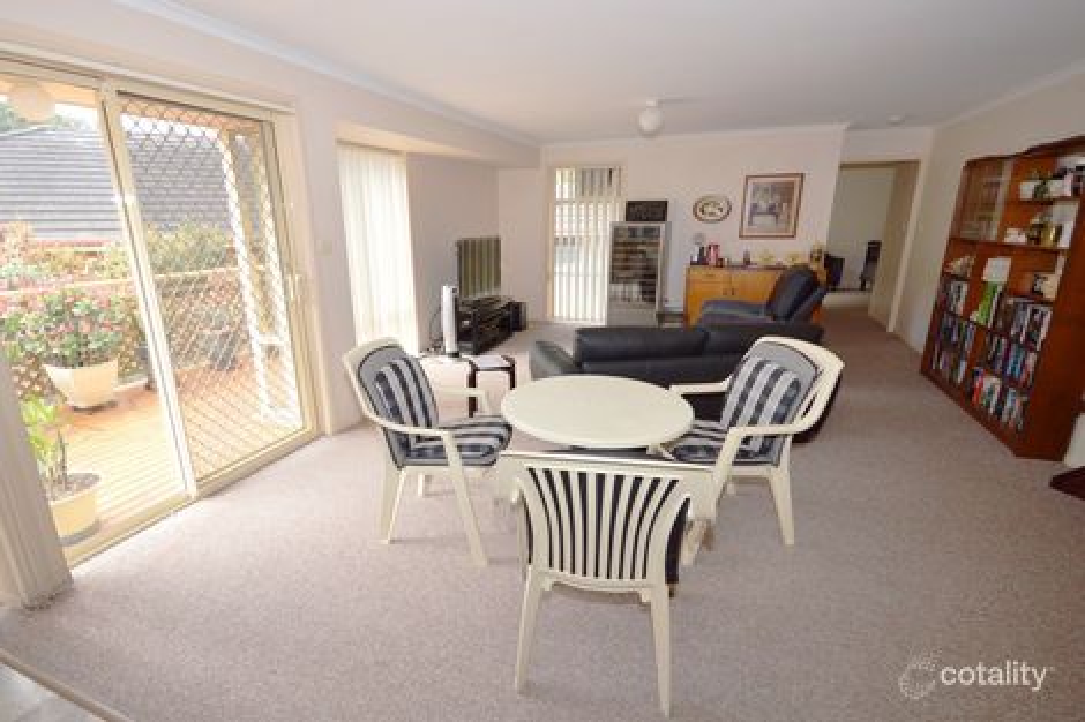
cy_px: 361
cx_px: 542
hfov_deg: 95.0
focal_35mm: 16
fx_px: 497
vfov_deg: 72.0
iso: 400
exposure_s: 1/125
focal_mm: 11
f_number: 5.6
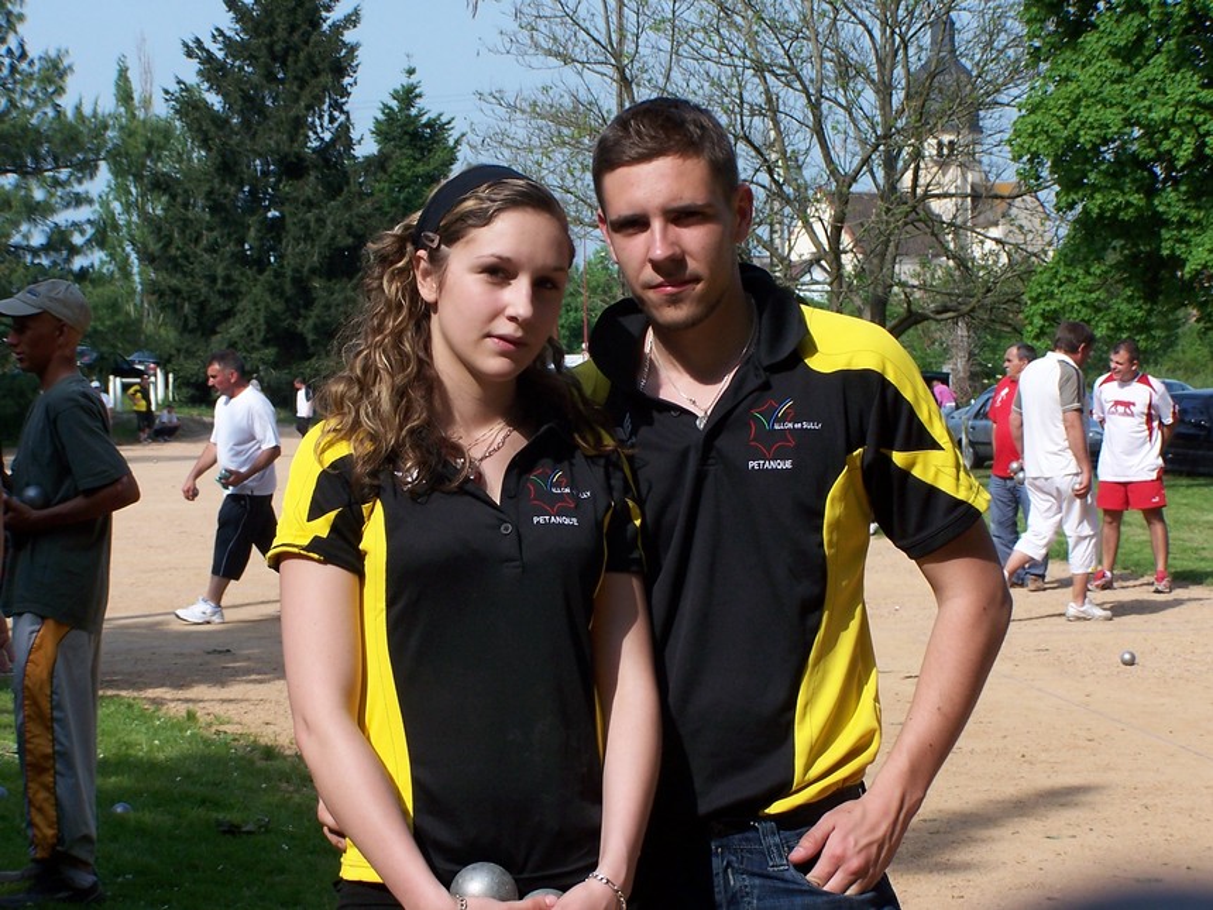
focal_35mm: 94
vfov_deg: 15.7
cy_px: 455
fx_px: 3294
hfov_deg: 20.9
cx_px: 606
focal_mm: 15.6
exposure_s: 1/500
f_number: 4.5
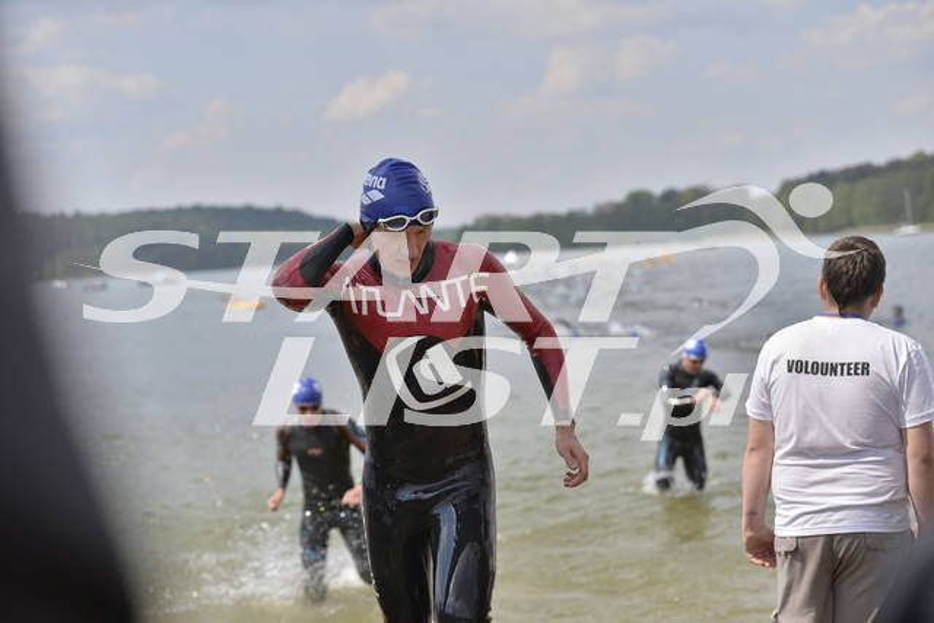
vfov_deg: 15.2
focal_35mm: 90
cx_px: 467
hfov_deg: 22.6
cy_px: 312
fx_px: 2335
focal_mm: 90
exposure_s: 1/3200
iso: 200
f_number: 4
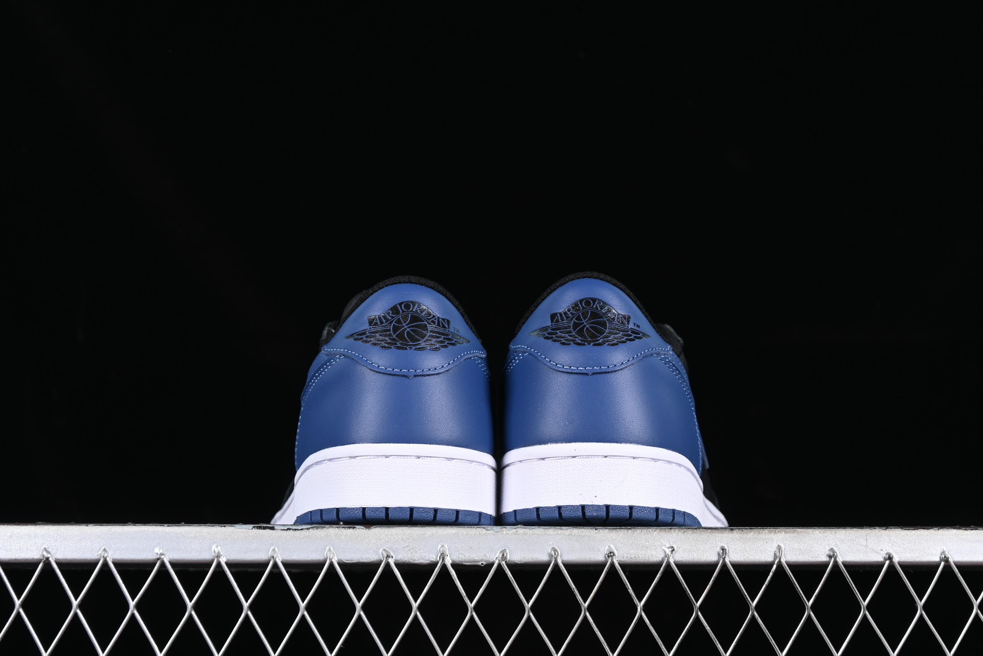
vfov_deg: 18.2
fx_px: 2048
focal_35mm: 75
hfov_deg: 27.0
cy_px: 328
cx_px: 492
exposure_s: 1/60
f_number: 6.3
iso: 160
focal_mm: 50
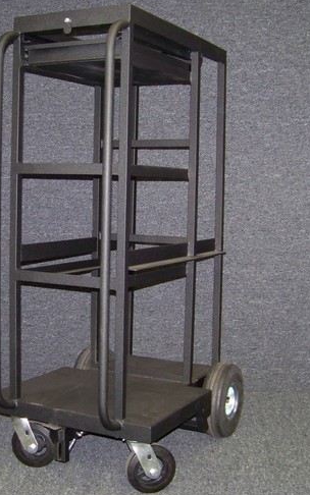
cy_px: 246
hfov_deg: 23.5
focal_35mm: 55
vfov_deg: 36.9
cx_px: 108
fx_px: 743
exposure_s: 1/30
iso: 200
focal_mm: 5.85
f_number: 2.8
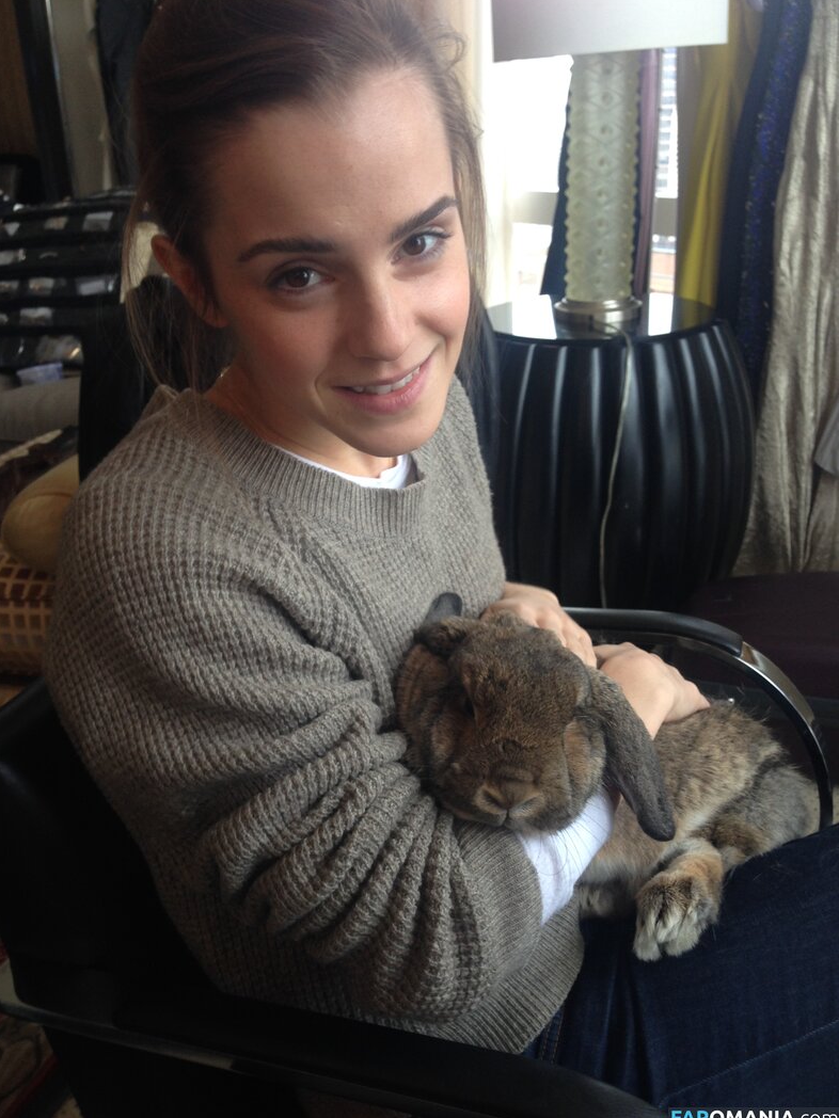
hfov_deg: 41.8
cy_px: 553
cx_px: 409
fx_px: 1099
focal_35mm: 34
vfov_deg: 54.0
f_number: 2.4
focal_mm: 4.12
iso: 50
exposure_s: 1/30
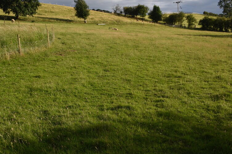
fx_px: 245
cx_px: 99
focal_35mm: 38
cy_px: 55
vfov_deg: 34.8
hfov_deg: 50.5
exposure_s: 1/1600
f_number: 5
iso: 400
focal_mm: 28
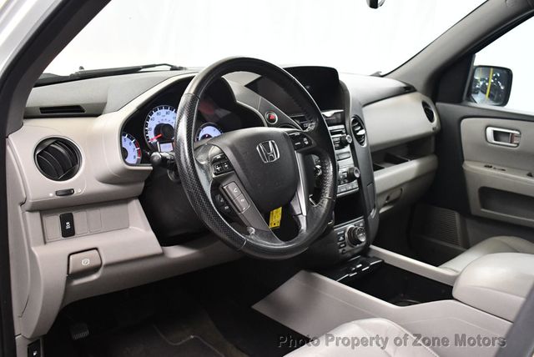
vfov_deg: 36.9
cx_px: 267
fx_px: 534
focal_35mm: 36
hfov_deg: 53.1
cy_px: 178
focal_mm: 18
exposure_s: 1/80
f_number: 3.5
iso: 3200
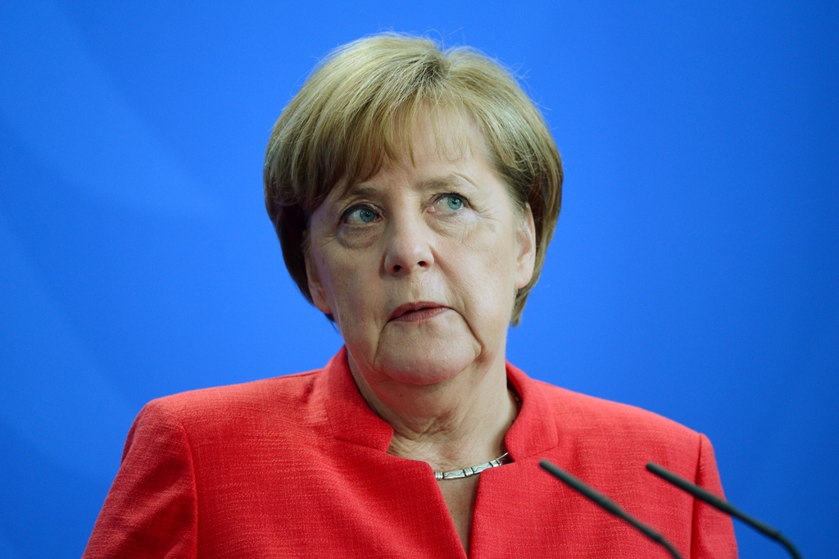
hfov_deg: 6.9
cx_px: 420
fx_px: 6989
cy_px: 280
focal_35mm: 300
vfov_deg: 4.6
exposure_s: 1/400
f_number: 4
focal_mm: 300
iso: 1600
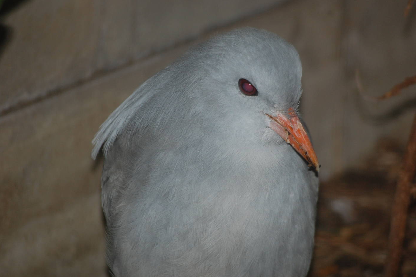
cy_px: 134
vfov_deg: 4.0
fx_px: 3948
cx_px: 236
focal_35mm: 342
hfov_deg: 6.0
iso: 400
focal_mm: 200
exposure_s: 1/60
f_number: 5.6
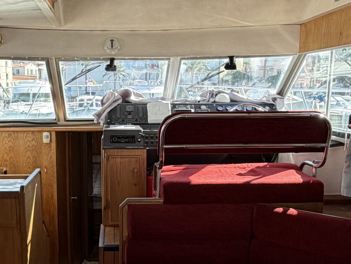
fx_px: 436
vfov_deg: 33.3
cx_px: 124
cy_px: 178
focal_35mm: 43
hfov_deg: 43.4
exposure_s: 1/233
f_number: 2.2
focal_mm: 2.22
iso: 40
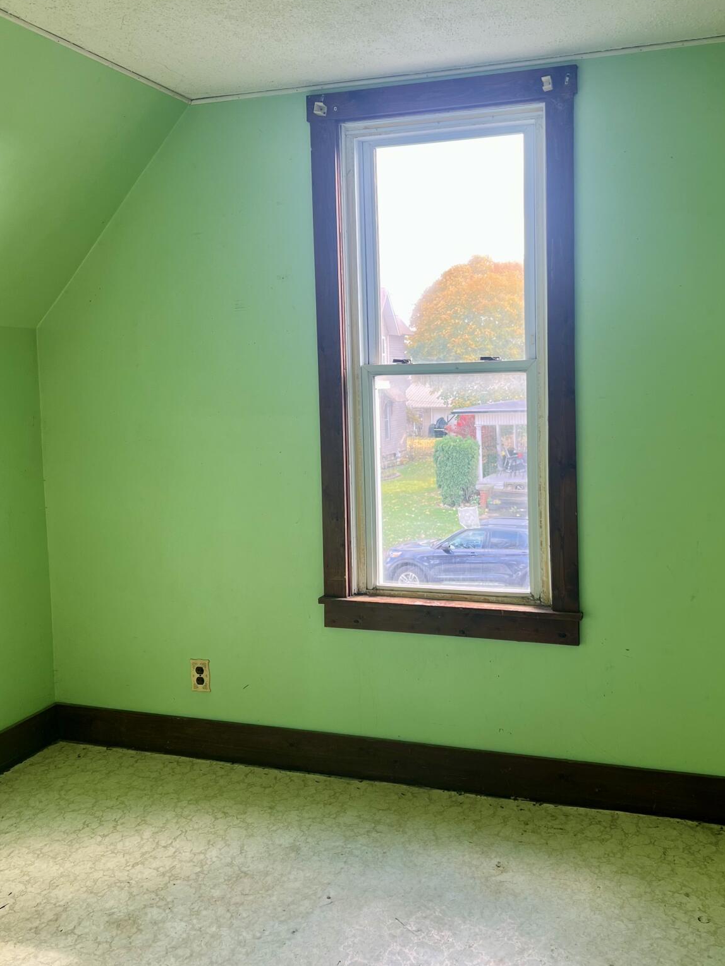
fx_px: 949
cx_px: 422
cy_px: 431
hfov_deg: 41.7
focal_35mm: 34
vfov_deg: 53.8
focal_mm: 5.7
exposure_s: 1/128
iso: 40
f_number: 1.5
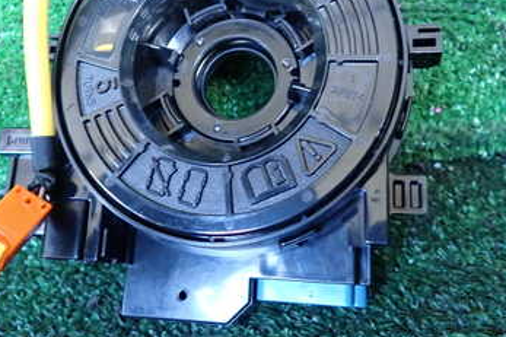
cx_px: 232
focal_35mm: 45
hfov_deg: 43.6
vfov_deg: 29.3
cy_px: 74
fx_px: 632
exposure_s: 1/30
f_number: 2
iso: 500
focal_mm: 4.5
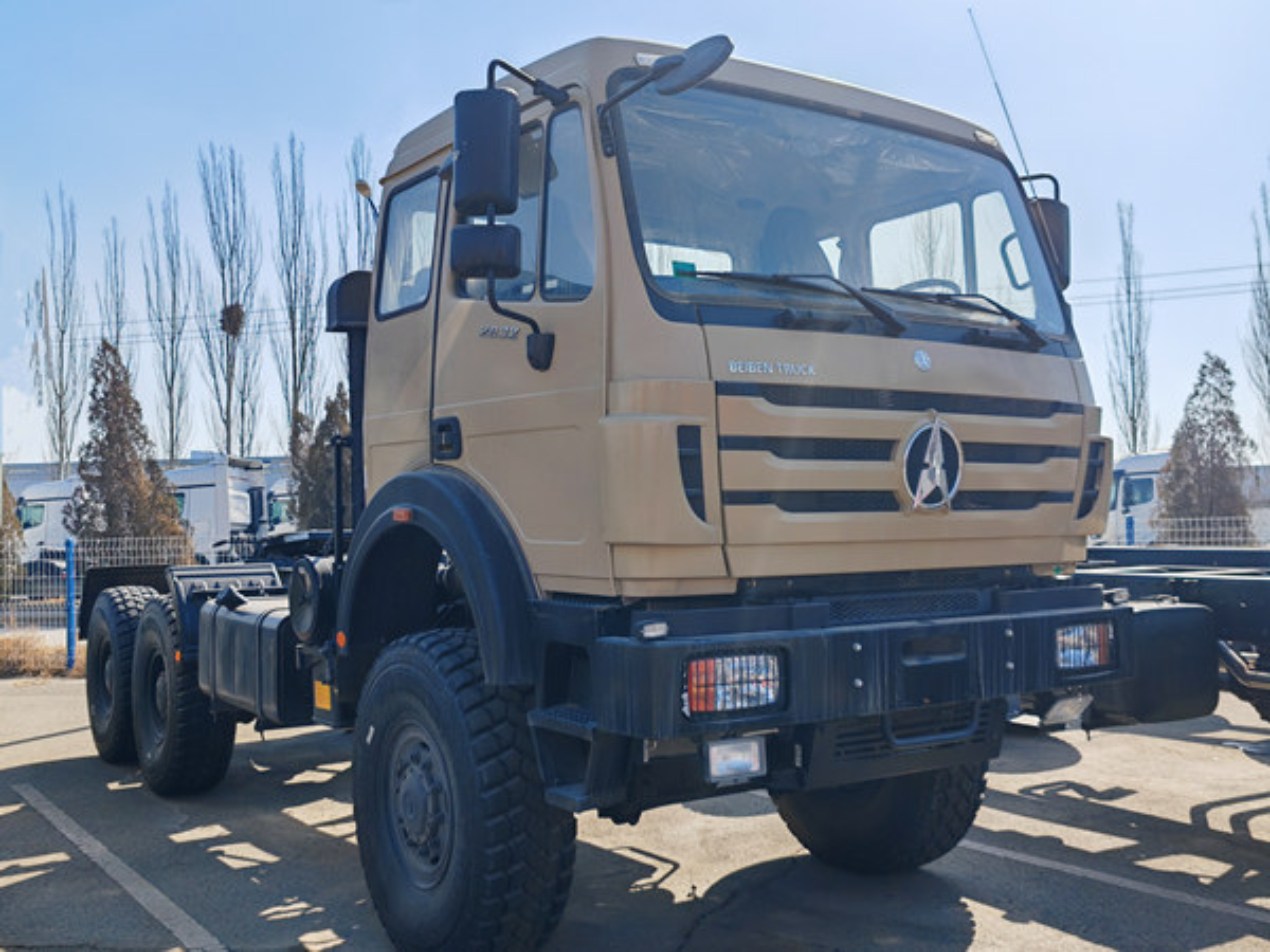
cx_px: 635
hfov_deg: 52.6
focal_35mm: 35
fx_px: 1284
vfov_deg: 40.7
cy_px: 476
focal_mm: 6.12
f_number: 1.9
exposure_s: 1/1100
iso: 50
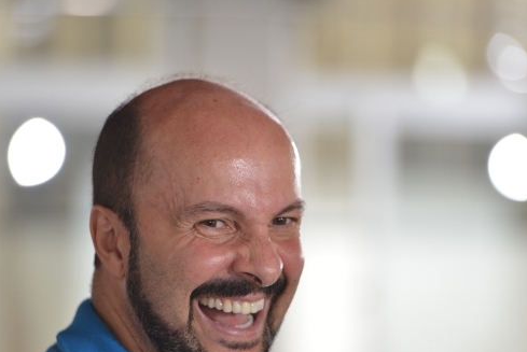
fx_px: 3516
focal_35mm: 240
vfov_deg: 5.7
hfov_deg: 8.6
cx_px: 268
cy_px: 195
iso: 320
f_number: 2.8
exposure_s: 1/250
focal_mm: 195
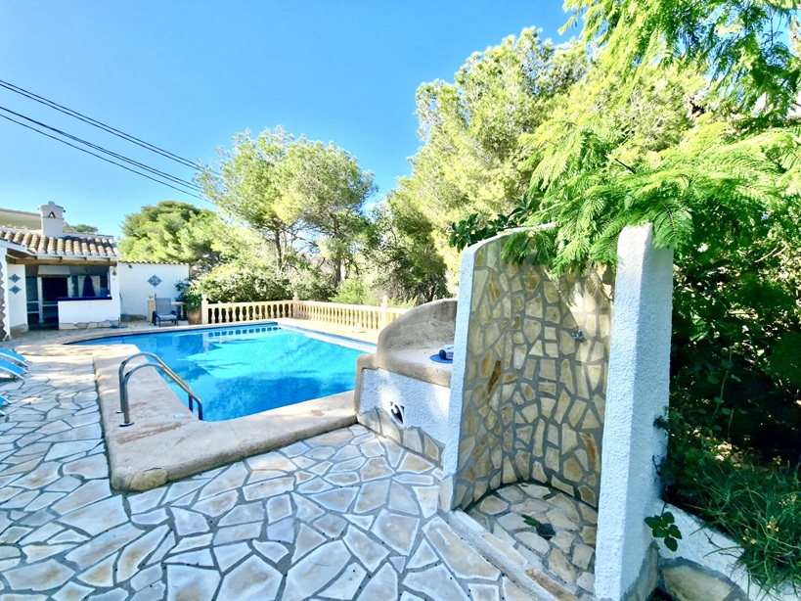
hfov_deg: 106.2
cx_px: 400
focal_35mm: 13
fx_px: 301
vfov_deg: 89.9
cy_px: 300
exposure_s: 1/798
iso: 51
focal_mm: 2.2
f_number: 2.2
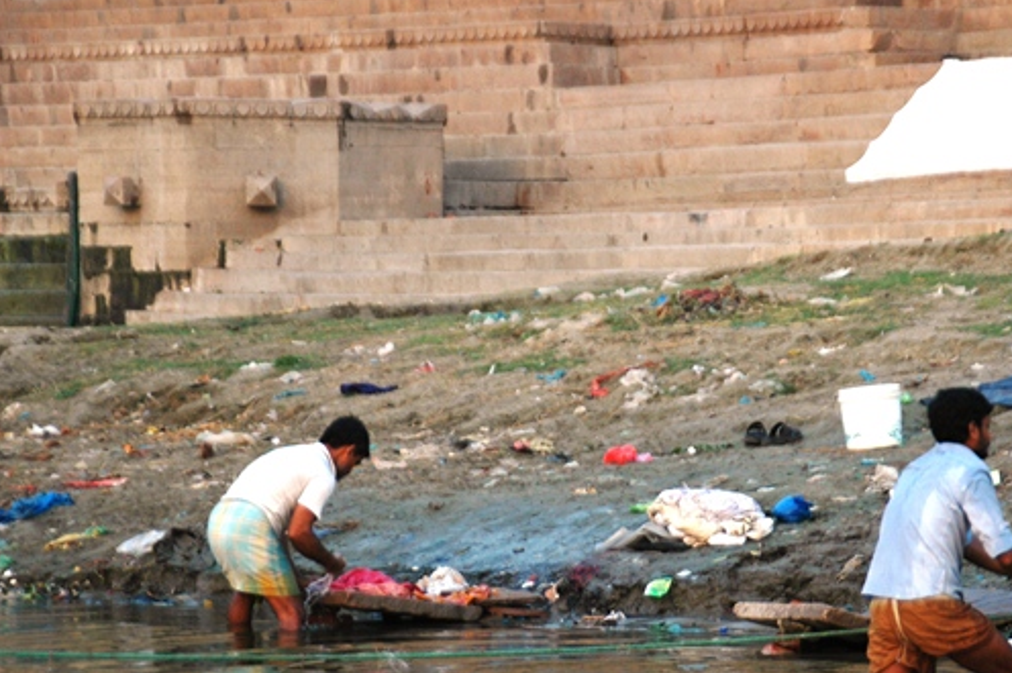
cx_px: 649
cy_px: 426
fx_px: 5000
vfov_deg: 7.7
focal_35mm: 178
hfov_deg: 11.5
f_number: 6
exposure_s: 1/125
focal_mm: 92
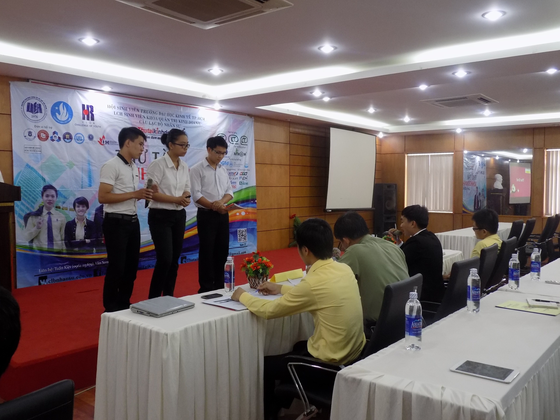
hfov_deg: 60.0
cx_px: 280
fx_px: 485
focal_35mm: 30
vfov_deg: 46.8
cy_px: 210
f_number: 3.3
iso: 180
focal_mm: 5.3
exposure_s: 1/30
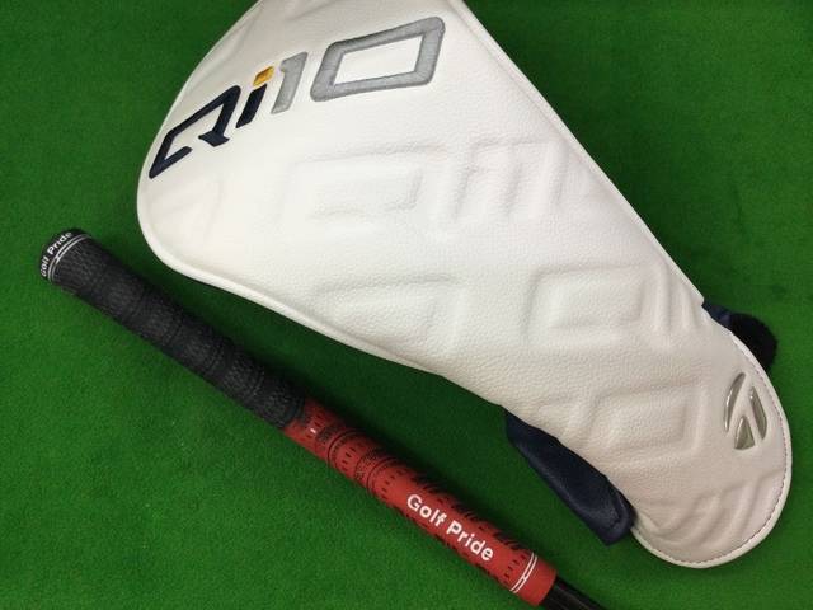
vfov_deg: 45.4
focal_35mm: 31
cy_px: 305
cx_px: 406
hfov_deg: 58.4
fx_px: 728
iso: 32
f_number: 2.4
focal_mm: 3.3
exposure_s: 1/30
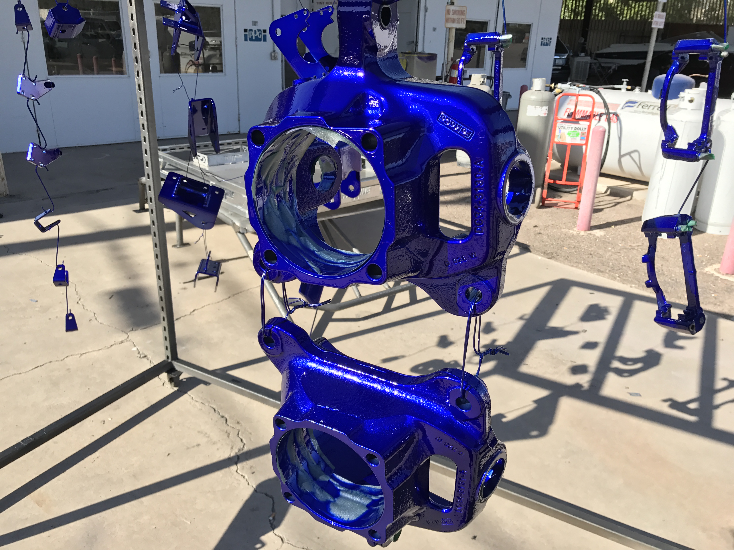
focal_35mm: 28
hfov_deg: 63.4
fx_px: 594
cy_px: 275
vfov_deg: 49.7
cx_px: 367
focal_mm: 3.99
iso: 20
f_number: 1.8
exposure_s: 1/1623
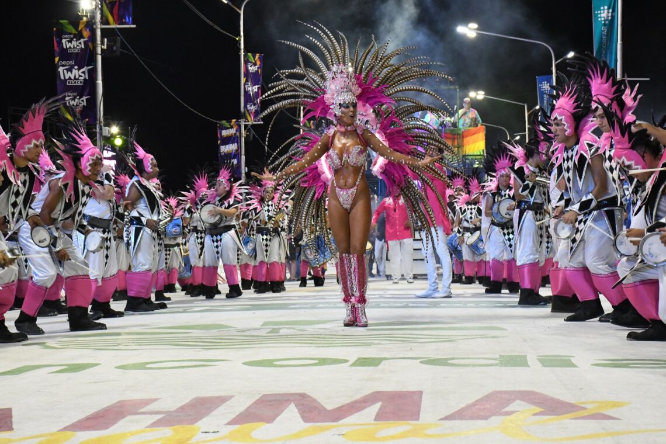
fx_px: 1443
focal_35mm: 78
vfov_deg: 17.5
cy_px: 222
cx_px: 333
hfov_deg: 26.0
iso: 8000
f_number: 7.1
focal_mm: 52
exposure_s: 1/160
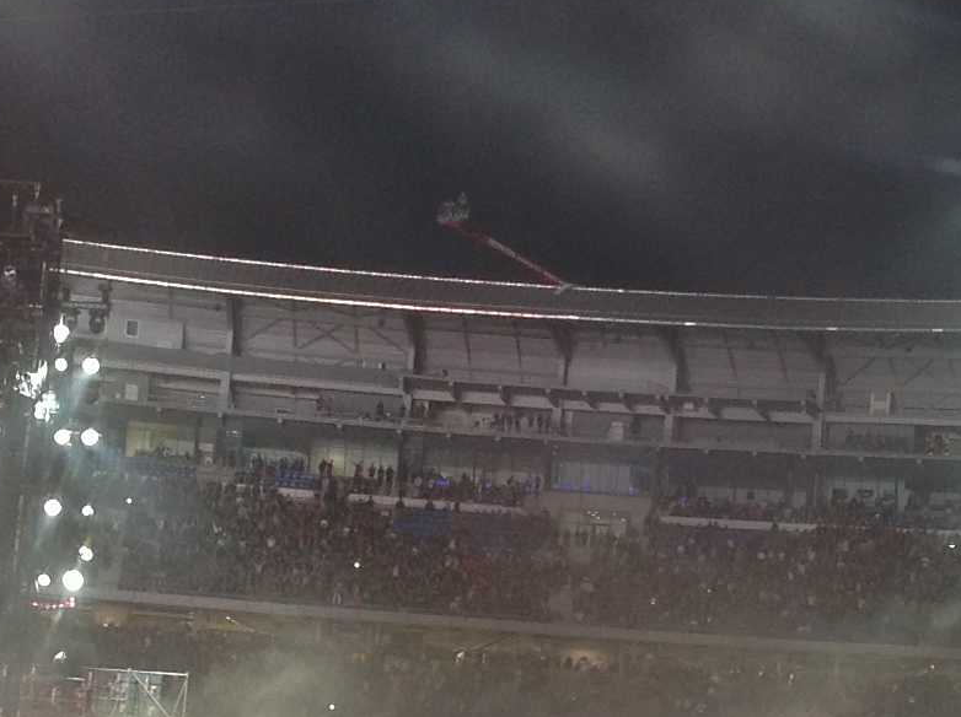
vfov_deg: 12.7
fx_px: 3215
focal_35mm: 116
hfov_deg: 16.9
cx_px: 767
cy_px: 584
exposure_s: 1/24
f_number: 2.4
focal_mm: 4.28
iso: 64
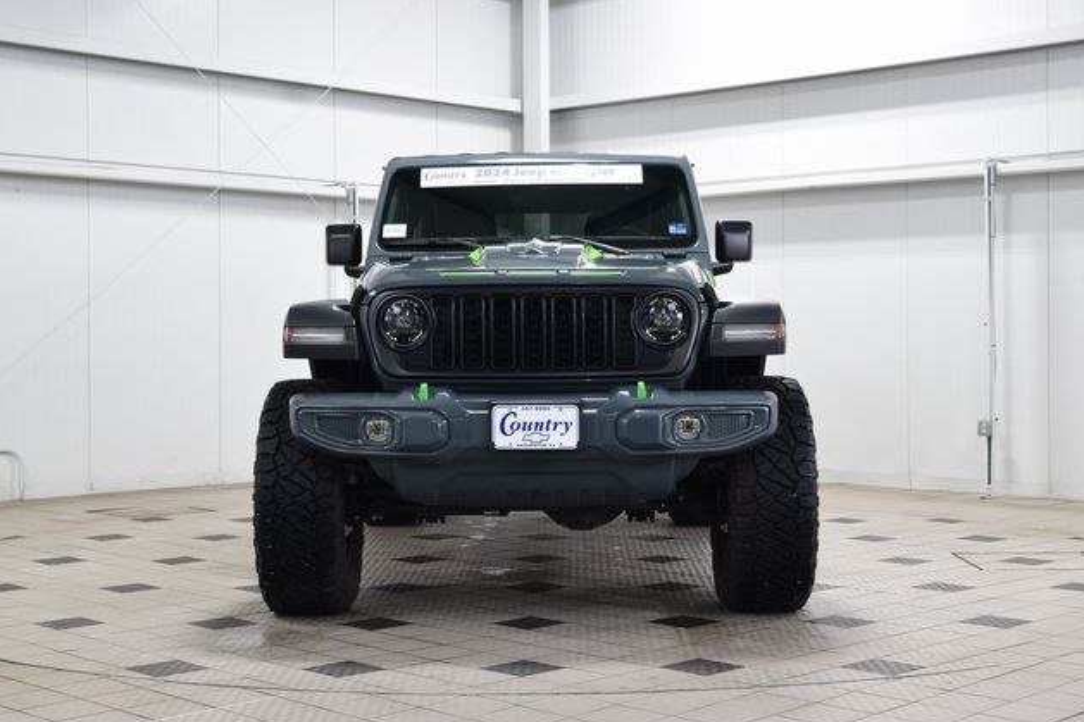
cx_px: 536
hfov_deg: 36.3
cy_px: 364
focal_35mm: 55
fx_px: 1656
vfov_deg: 24.6
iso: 500
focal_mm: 36
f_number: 6.3
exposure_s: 1/15
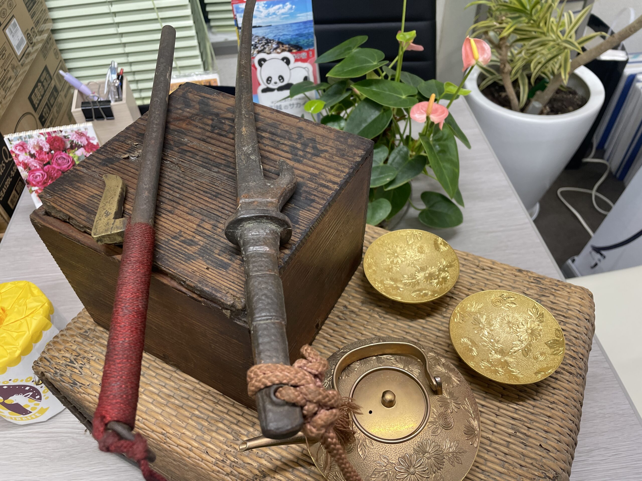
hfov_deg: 67.3
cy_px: 240
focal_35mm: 26
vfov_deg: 53.1
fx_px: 482
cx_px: 321
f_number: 1.6
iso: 125
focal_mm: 4.2
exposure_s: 1/115
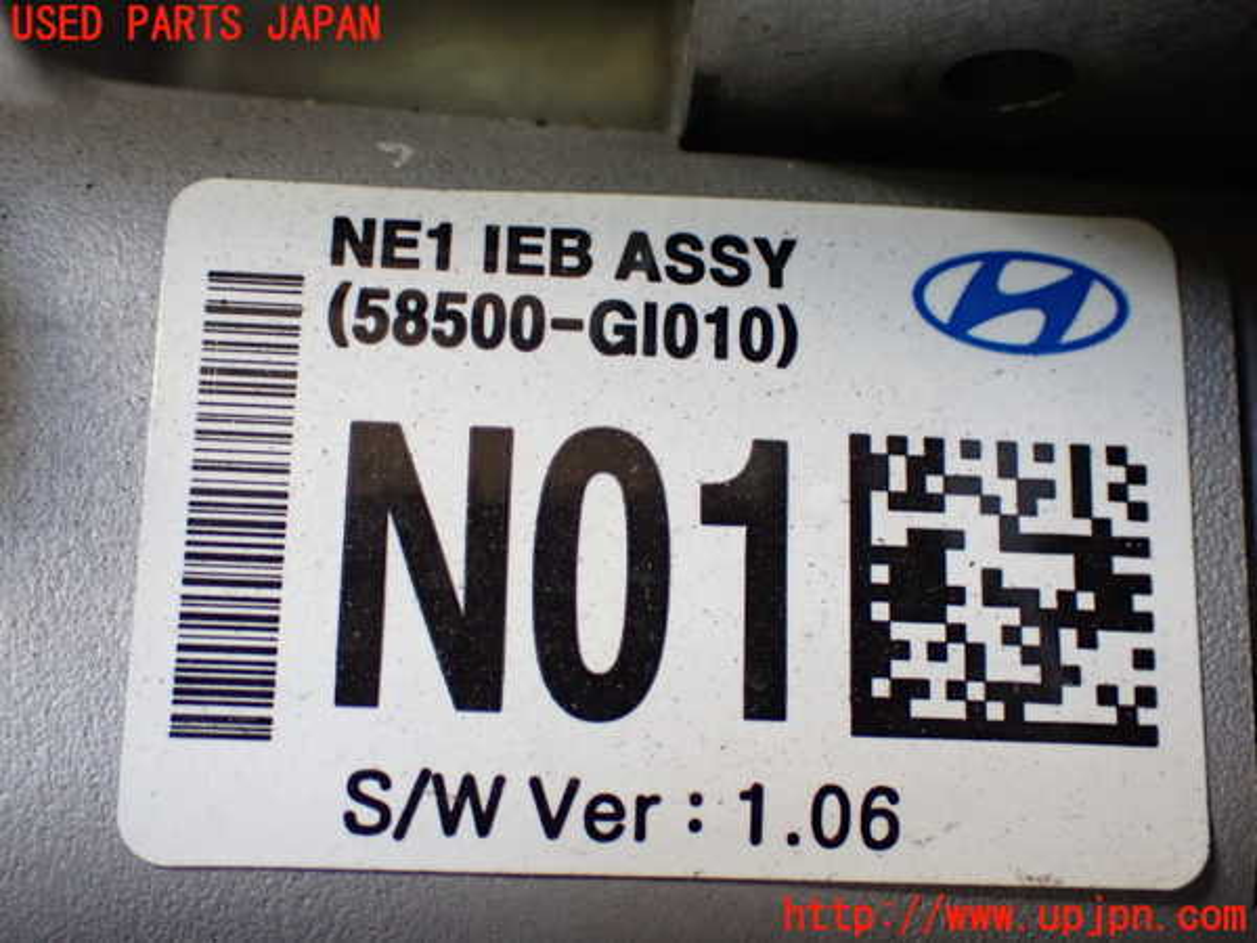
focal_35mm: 47
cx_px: 628
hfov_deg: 40.4
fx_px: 1707
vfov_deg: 30.9
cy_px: 472
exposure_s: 1/60
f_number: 3.1
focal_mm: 8.4
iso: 800
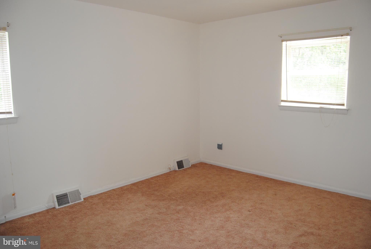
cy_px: 124
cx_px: 186
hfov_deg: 67.3
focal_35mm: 27
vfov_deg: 48.1
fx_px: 279
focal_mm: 18
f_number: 4
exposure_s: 1/60
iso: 400
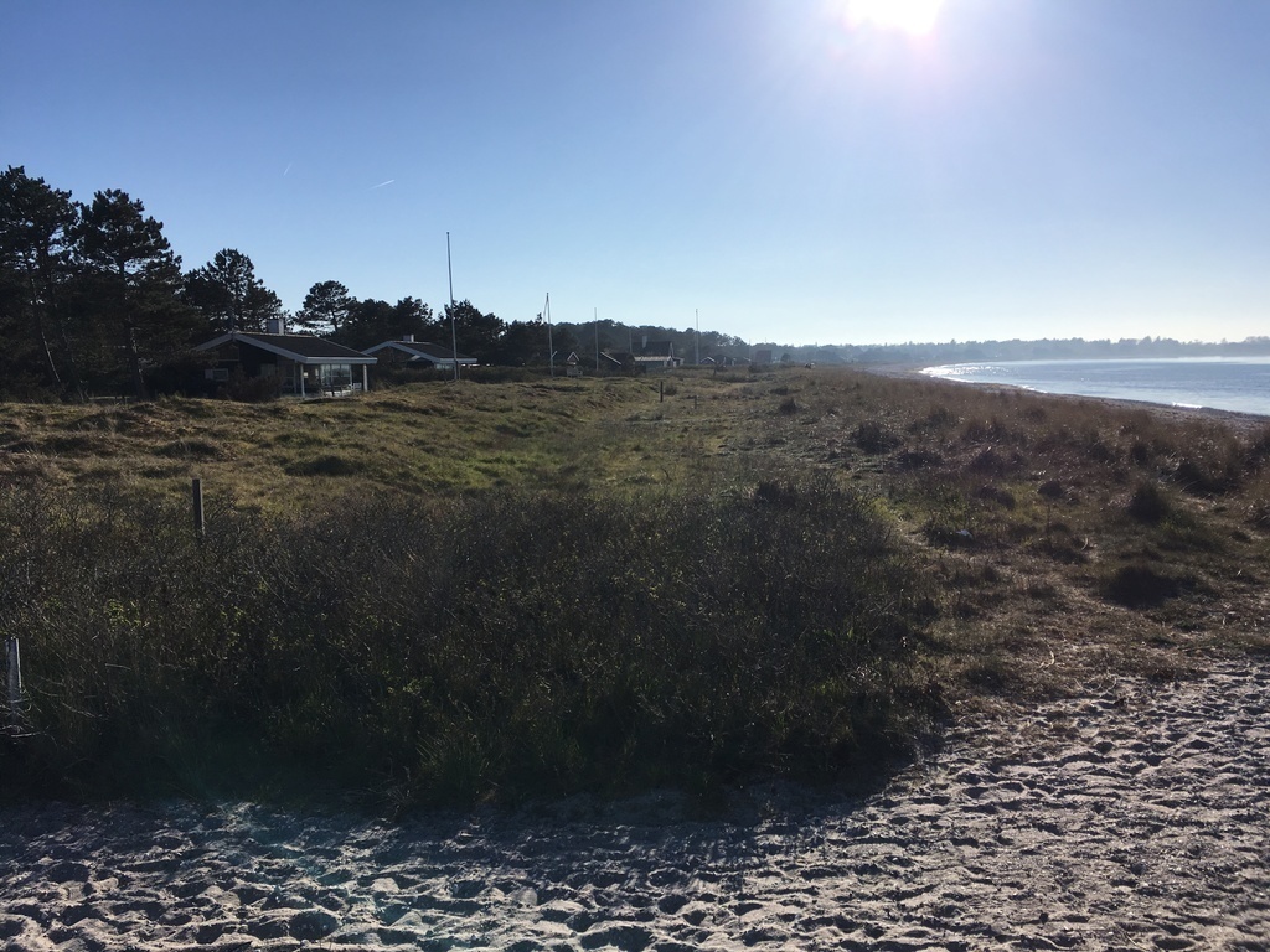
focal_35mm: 29
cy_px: 476
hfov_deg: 61.7
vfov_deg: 48.2
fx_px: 1064
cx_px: 635
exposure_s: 1/3663
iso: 25
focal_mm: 4.15
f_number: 2.2
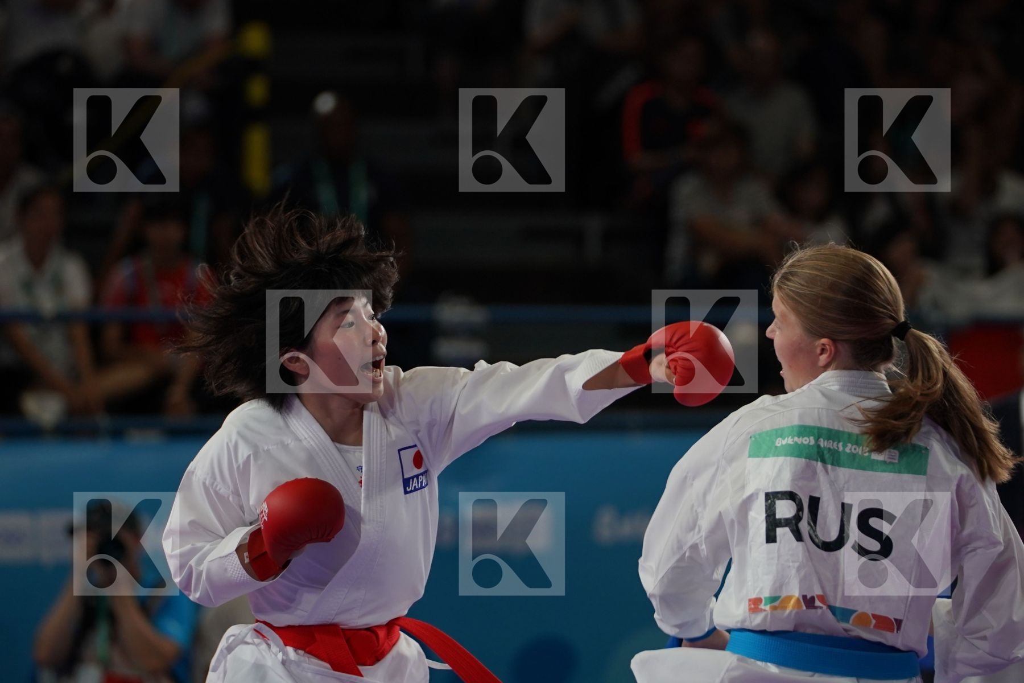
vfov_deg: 6.1
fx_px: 6428
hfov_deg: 9.1
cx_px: 512
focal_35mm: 226
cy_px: 342
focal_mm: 151
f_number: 2.8
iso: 640
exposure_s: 1/1000
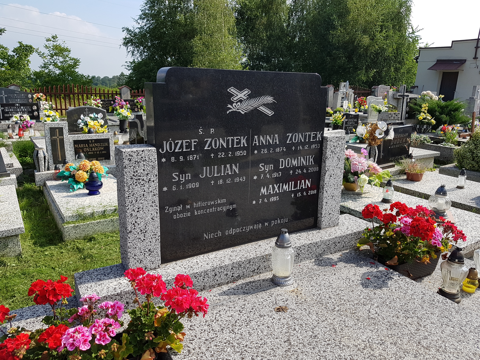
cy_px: 180
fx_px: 361
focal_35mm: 26
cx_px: 240
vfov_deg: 53.1
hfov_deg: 67.3
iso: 50
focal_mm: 4.2
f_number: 1.7
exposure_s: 1/1696
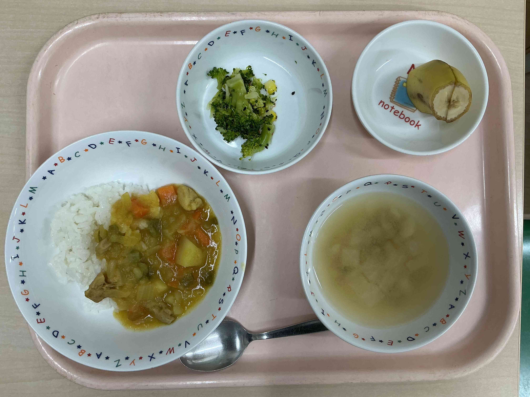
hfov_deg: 61.7
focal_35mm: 29
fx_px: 444
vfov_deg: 48.2
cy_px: 198
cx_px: 265
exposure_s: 1/120
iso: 64
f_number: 1.8
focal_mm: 3
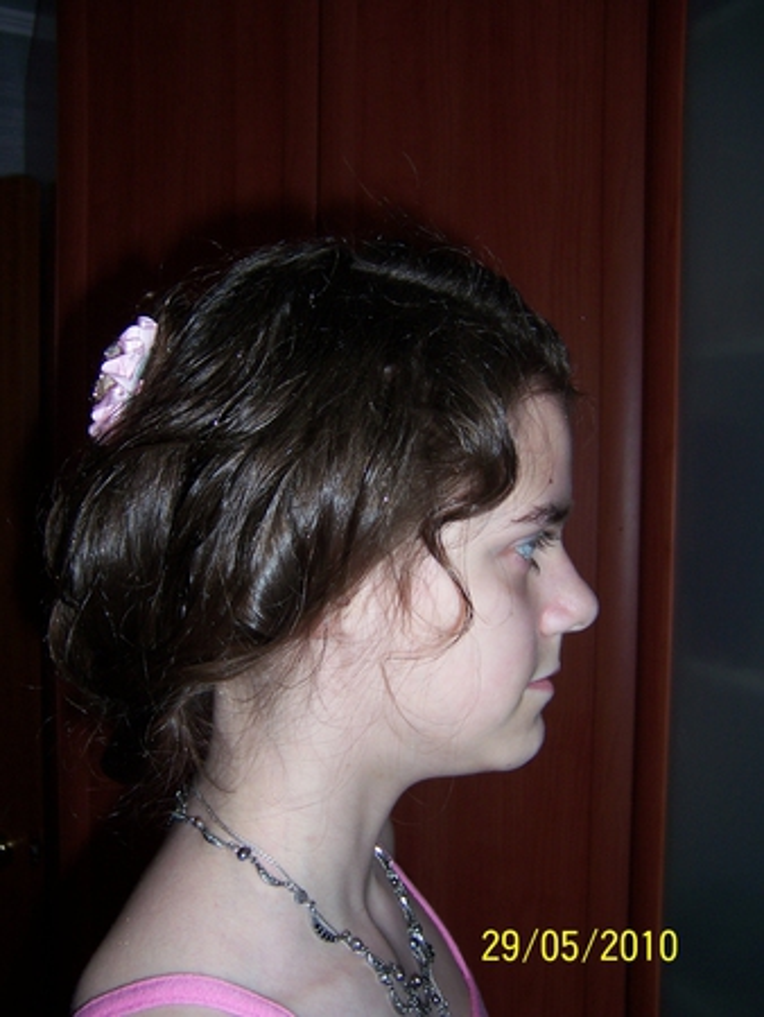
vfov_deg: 55.3
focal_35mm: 33
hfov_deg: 43.0
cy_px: 508
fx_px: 970
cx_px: 382
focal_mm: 5.5
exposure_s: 1/60
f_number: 2.8
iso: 80
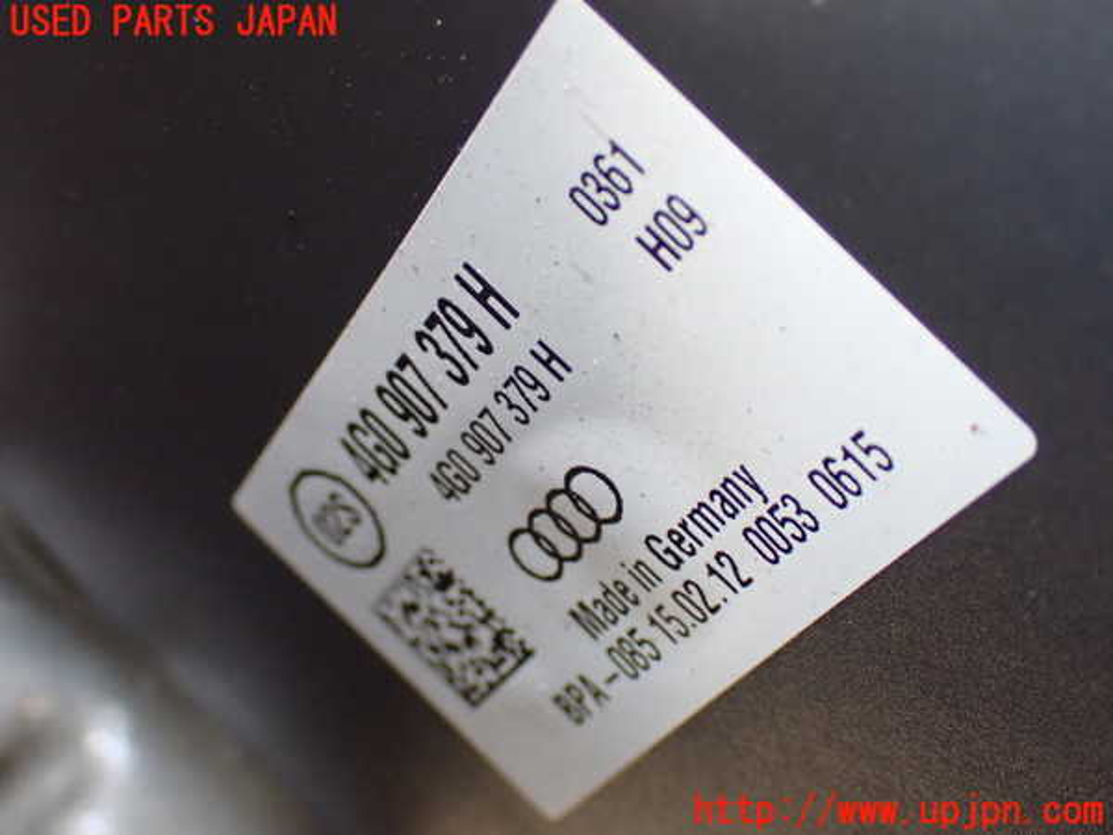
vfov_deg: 25.2
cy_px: 418
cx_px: 556
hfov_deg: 33.2
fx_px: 1865
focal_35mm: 58
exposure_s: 1/60
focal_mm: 10.35
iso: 1250
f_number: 3.5
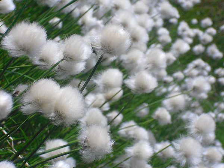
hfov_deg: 18.4
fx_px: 692
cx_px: 112
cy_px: 84
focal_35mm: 107
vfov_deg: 13.8
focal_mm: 18.9
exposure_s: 1/400
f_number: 5.6
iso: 64
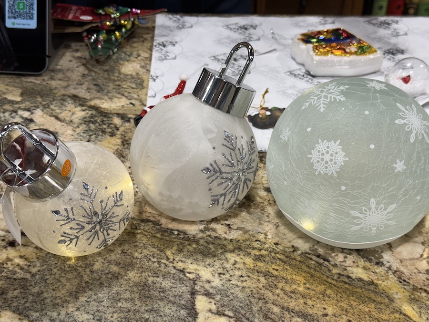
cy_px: 161
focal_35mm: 48
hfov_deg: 39.7
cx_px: 214
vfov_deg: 30.3
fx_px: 595
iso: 50
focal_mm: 6.76
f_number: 1.78
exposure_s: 1/60
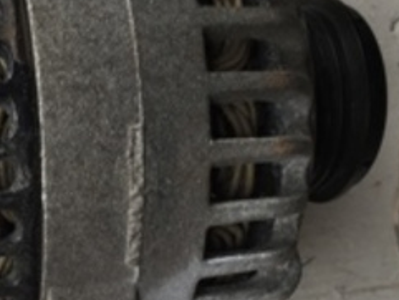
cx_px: 51
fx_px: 888
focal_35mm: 77
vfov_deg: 19.1
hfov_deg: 24.7
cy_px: 192
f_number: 2.2
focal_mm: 4.15
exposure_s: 1/120
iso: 50
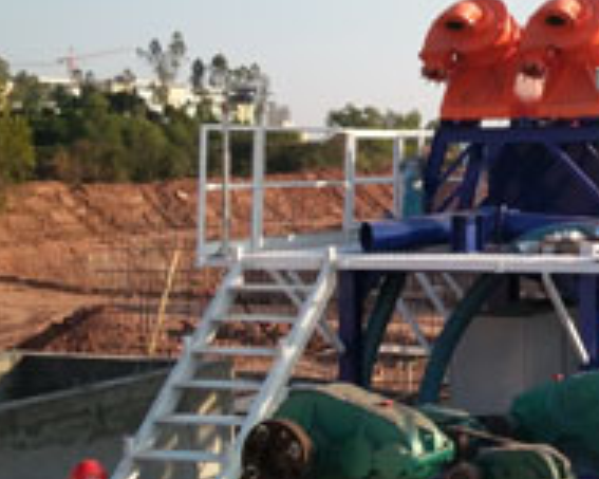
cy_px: 98
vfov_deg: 23.1
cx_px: 634
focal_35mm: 65
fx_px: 1152
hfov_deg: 27.1
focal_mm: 3.66
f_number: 2.2
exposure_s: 1/817
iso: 50
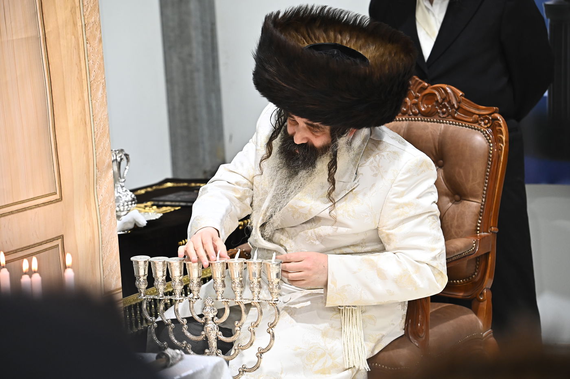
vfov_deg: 9.1
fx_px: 2374
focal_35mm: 150
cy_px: 190
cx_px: 285
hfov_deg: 13.7
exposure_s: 1/160
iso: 2500
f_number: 5
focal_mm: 150
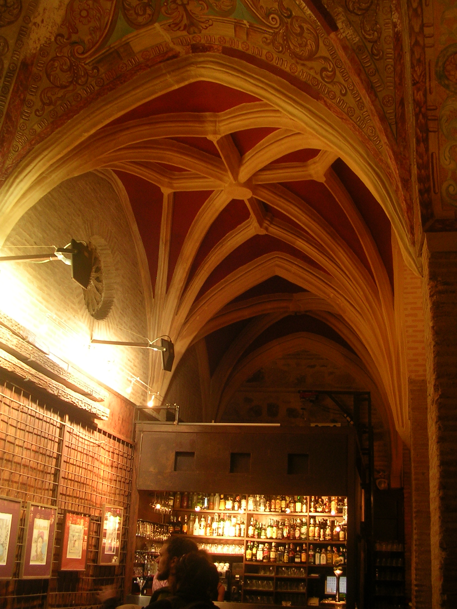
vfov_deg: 49.0
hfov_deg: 37.7
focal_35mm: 38
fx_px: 669
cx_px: 228
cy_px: 304
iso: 72
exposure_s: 1/4.4
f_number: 2.8
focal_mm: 5.8
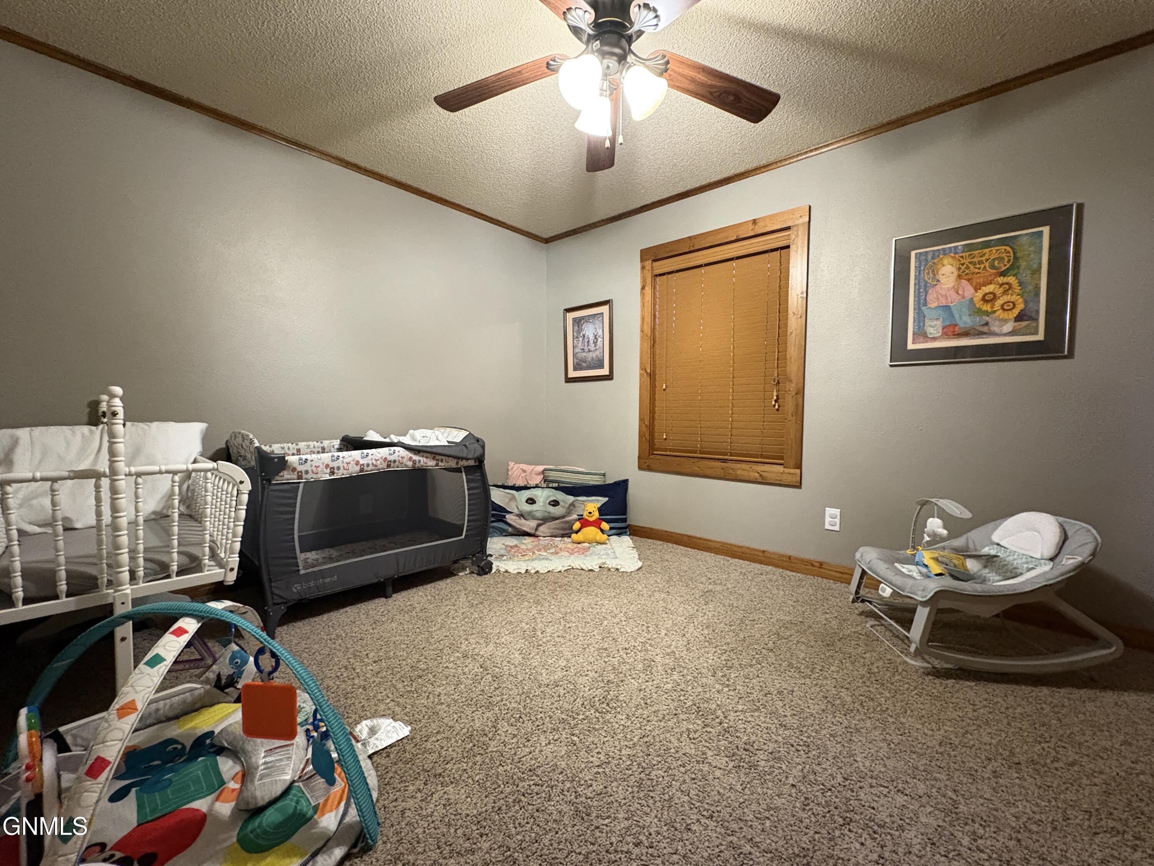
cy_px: 433
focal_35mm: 14
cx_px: 577
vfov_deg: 85.7
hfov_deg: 102.1
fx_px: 467
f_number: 2.2
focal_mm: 2.22
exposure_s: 1/40
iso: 1000
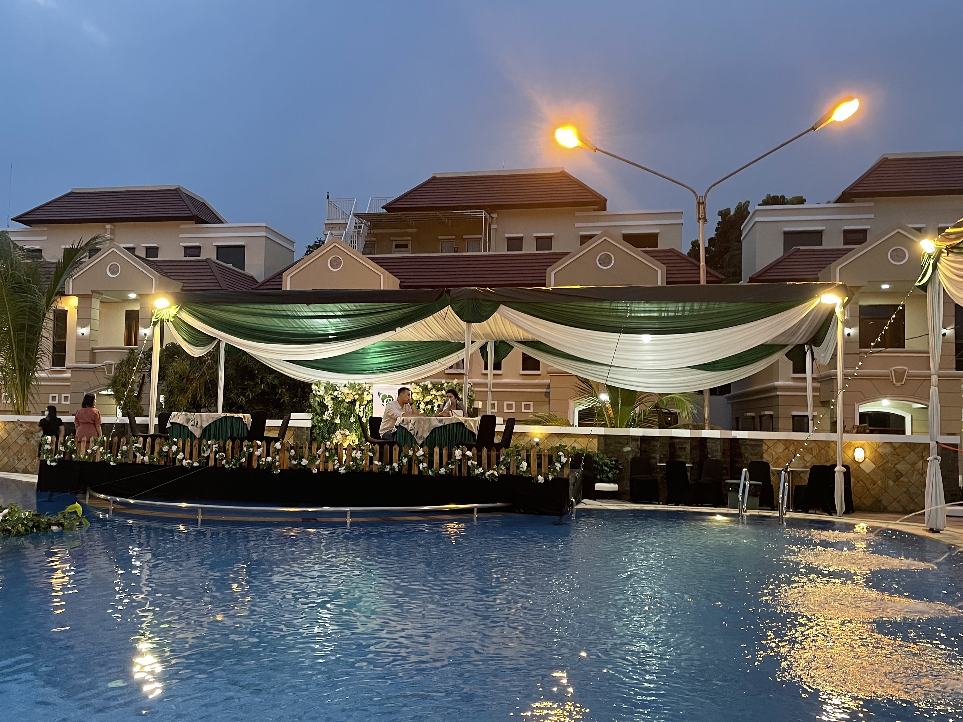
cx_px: 399
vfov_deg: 42.9
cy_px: 377
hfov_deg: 55.1
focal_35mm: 33
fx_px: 918
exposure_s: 1/50
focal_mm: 4.2
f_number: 1.6
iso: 200
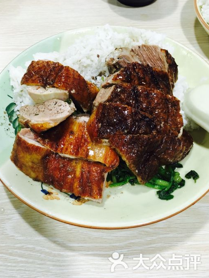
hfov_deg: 46.8
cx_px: 103
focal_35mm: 30
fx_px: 241
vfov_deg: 60.0
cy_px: 140
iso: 160
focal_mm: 4.15
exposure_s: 1/33
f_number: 2.2
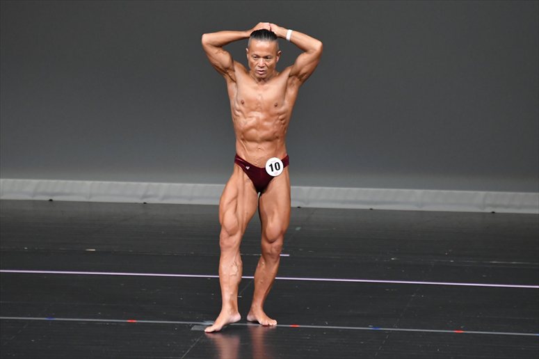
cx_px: 270
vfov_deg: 4.0
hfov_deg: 6.0
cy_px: 180
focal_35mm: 345
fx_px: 5163
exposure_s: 1/400
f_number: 5.6
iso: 4000
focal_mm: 230
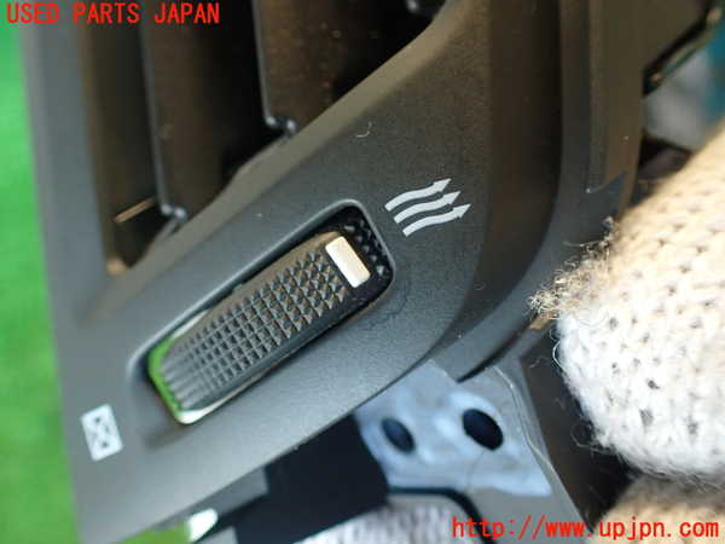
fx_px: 628
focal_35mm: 30
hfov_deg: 60.0
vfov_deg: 46.8
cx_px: 362
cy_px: 272
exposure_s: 1/30
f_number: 2.3
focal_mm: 5.4
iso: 320
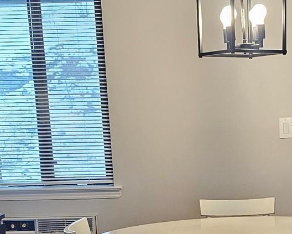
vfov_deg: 17.3
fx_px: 752
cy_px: 235
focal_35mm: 87
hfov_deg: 21.6
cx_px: 246
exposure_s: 1/120
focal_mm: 6.3
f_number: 1.7
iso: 320
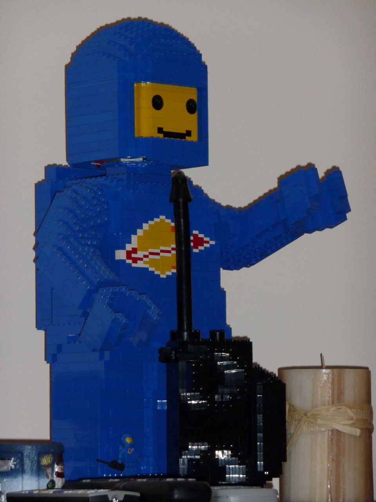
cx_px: 188
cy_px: 251
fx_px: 2882
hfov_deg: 7.5
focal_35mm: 199
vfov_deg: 9.9
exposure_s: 1/50
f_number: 4.8
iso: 320
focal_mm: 34.2
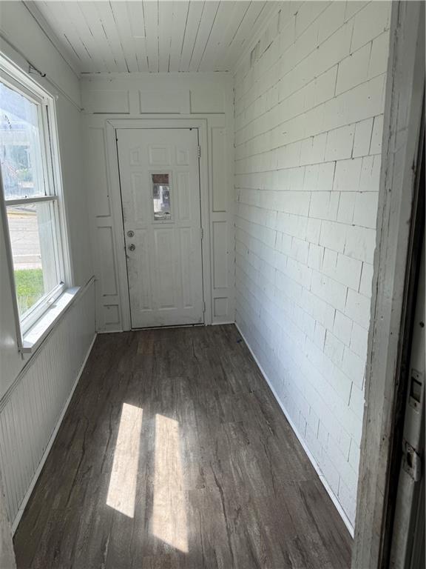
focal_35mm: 24
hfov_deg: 56.8
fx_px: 394
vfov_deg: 71.6
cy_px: 284
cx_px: 213
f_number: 1.78
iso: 80
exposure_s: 1/980
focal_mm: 6.76
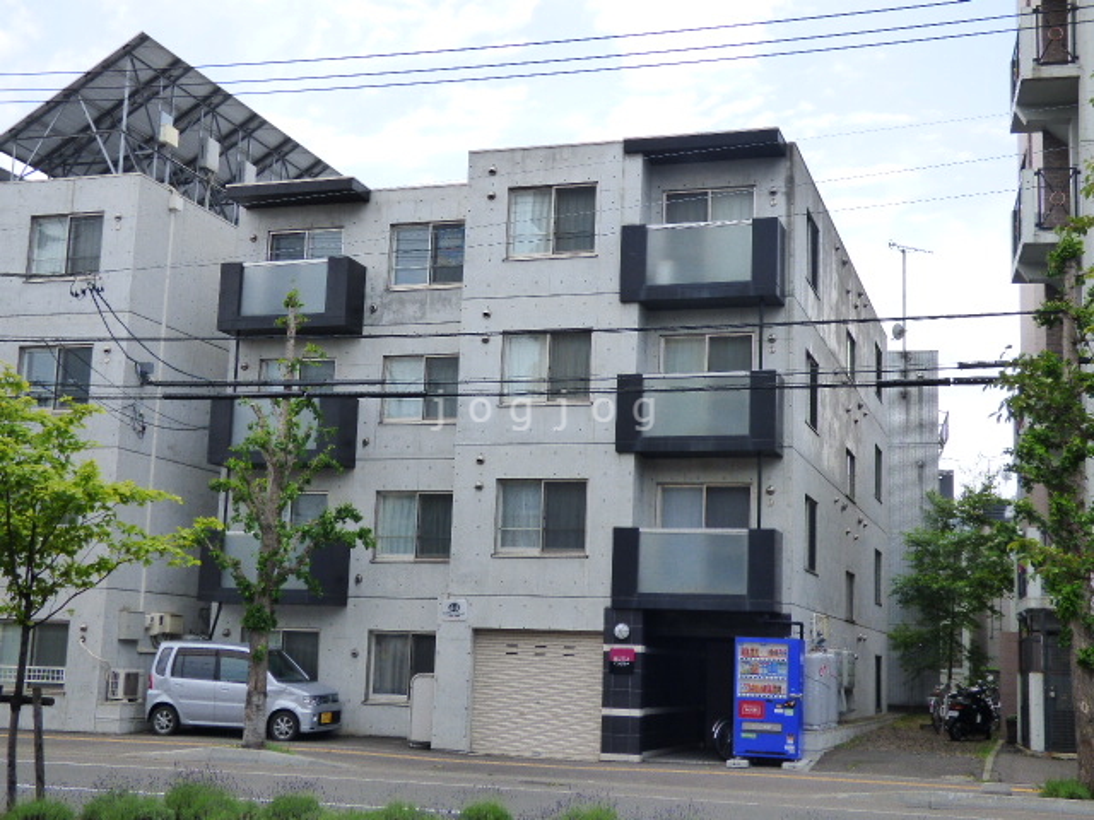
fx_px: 1517
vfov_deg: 30.3
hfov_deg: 39.7
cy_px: 410
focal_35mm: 48
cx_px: 547
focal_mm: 8.68
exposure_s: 1/800
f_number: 3.8
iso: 200
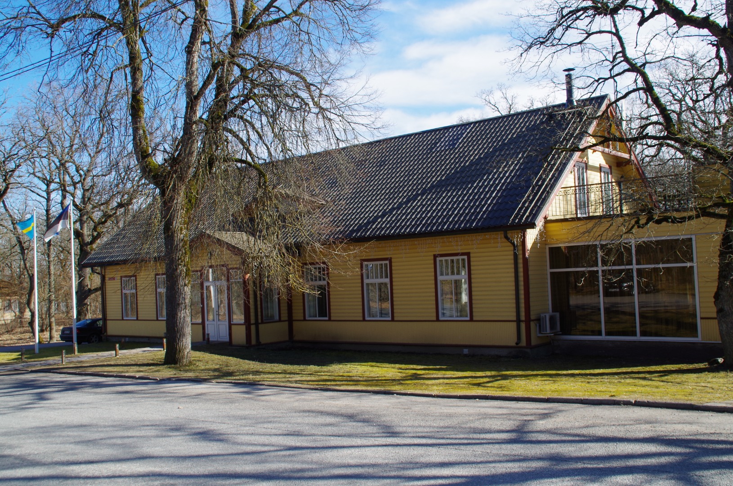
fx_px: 732
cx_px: 366
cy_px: 243
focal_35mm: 36
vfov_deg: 36.7
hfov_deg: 53.2
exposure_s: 1/125
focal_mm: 24
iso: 250
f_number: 11
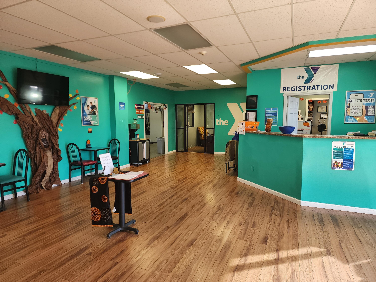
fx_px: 250
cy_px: 141
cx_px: 188
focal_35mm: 23
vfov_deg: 58.9
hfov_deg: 73.9
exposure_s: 1/120
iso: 160
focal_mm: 6.4
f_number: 1.8
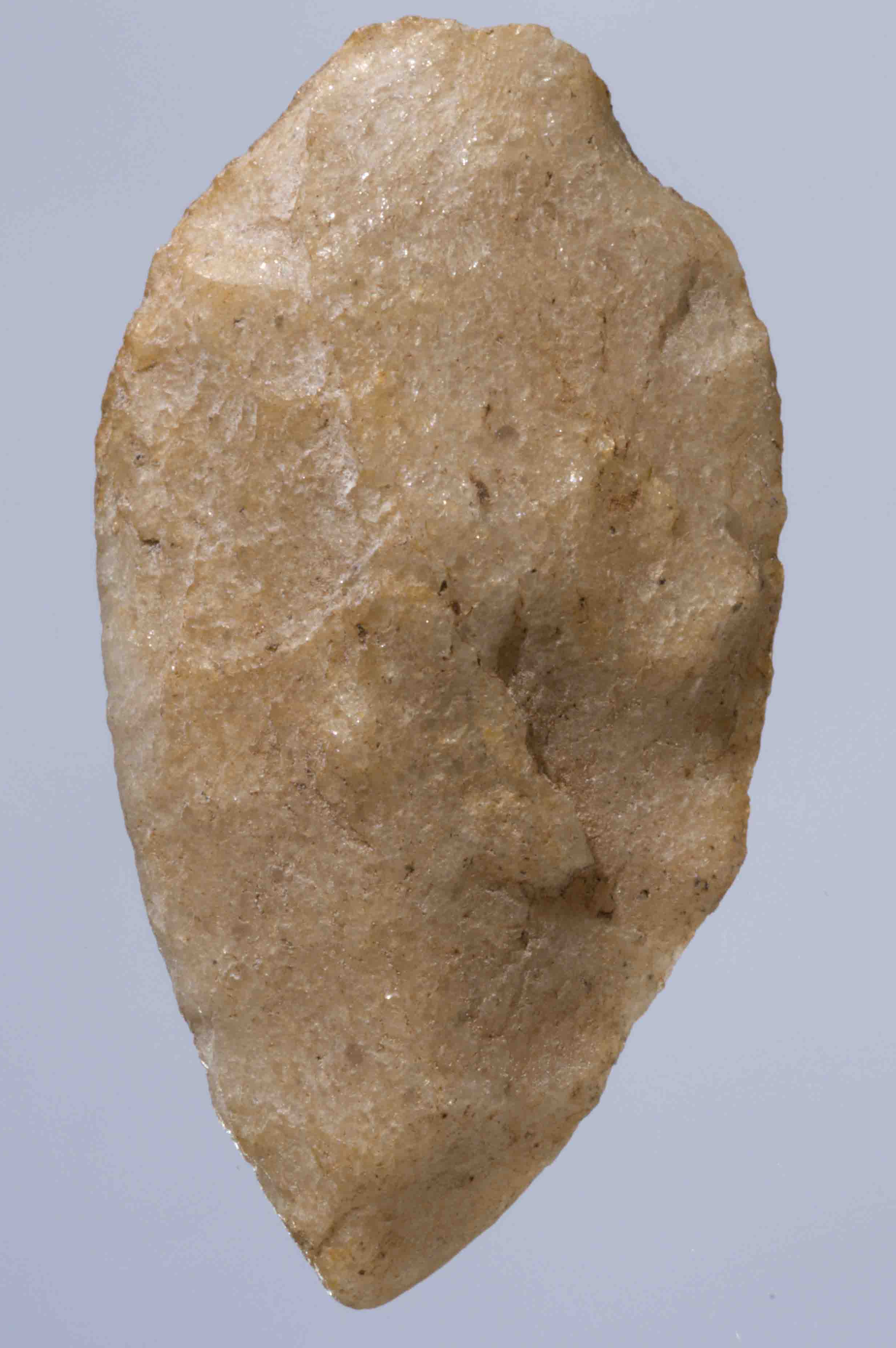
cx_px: 439
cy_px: 598
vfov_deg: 19.7
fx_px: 3892
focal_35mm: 104
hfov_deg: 13.1
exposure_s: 1/5
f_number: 36
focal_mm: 60
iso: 200
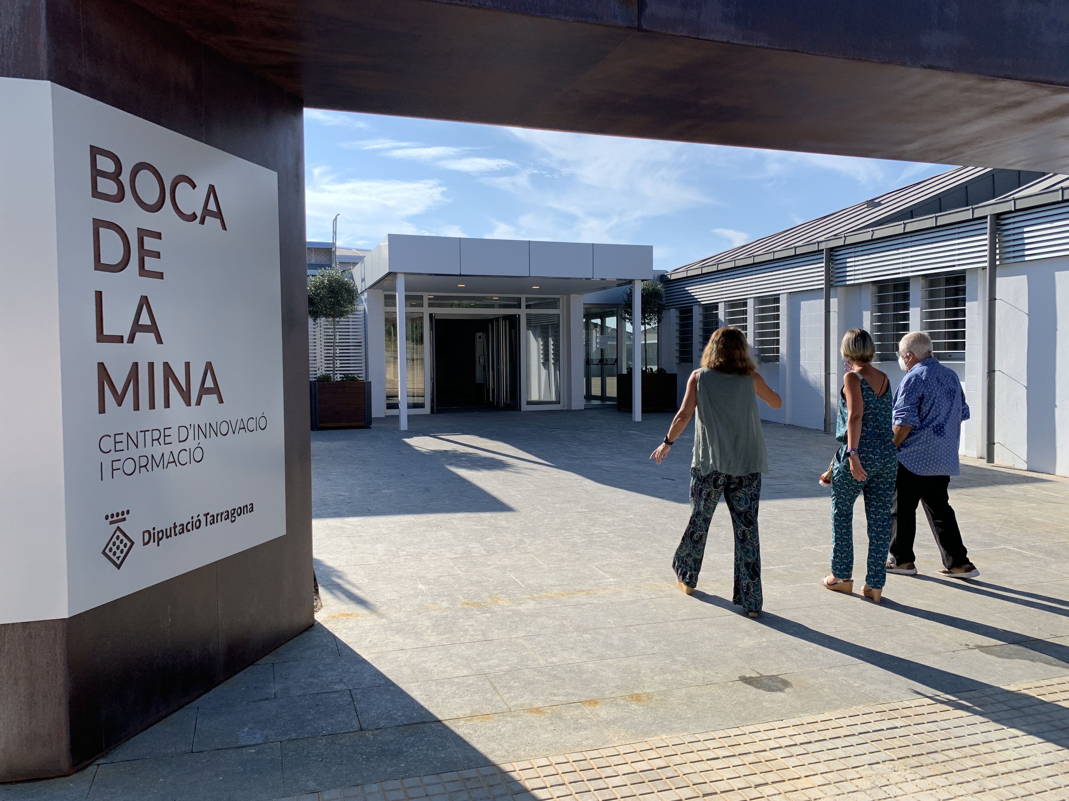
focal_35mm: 26
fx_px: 803
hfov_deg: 67.3
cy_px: 400
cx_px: 534
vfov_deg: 53.1
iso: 25
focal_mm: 4.25
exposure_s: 1/919
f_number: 1.8
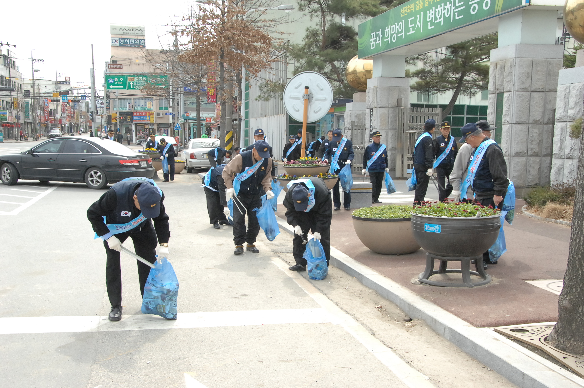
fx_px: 632
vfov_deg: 34.1
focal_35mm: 39
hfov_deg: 49.6
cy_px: 194
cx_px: 292
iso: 800
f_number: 9.5
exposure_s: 1/350
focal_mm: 26
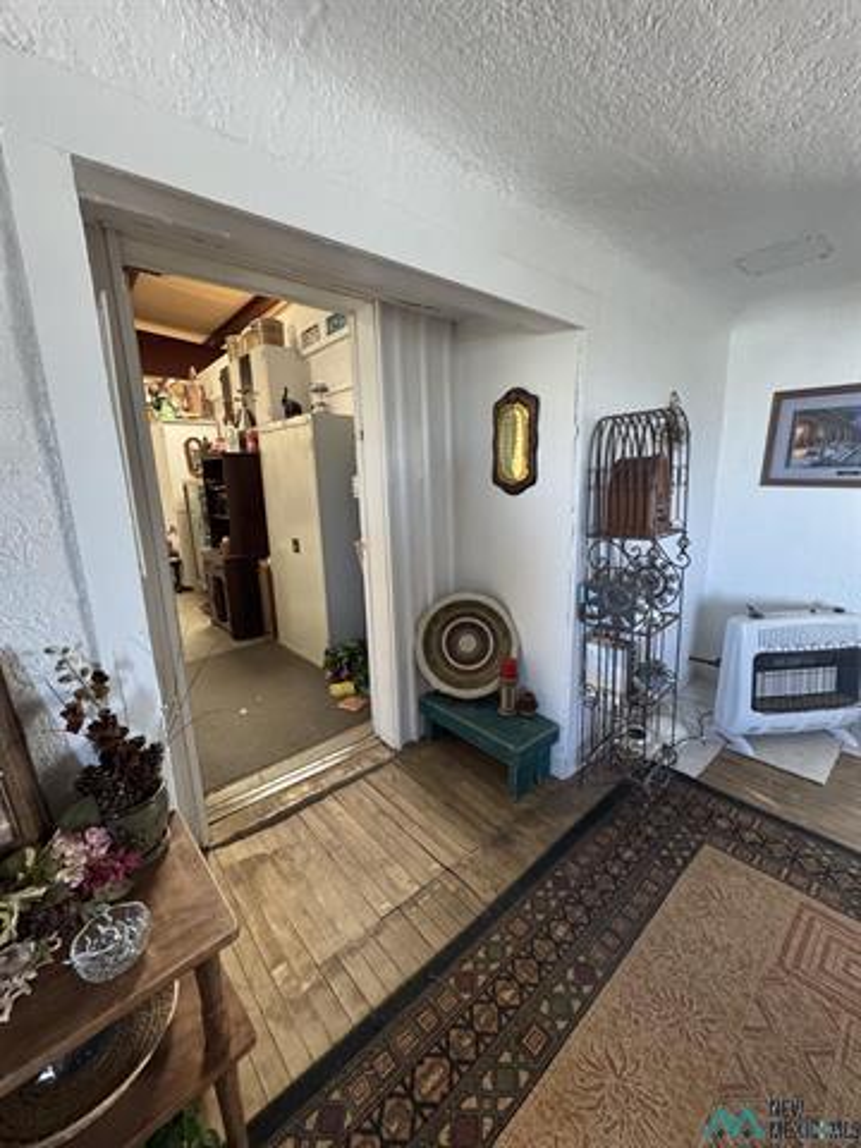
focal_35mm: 14
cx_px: 430
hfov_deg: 85.7
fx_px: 464
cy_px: 574
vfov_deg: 102.1
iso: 640
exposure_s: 1/60
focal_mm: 2.22
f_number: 2.2
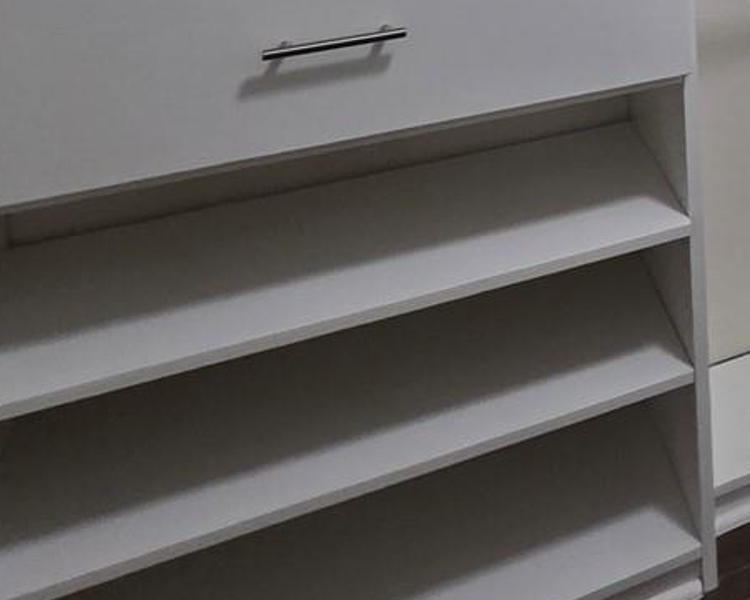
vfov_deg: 26.5
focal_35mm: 45
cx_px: 1106
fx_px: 999
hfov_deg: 28.3
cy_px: -243
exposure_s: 1/60
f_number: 2.2
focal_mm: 2.2
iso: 160
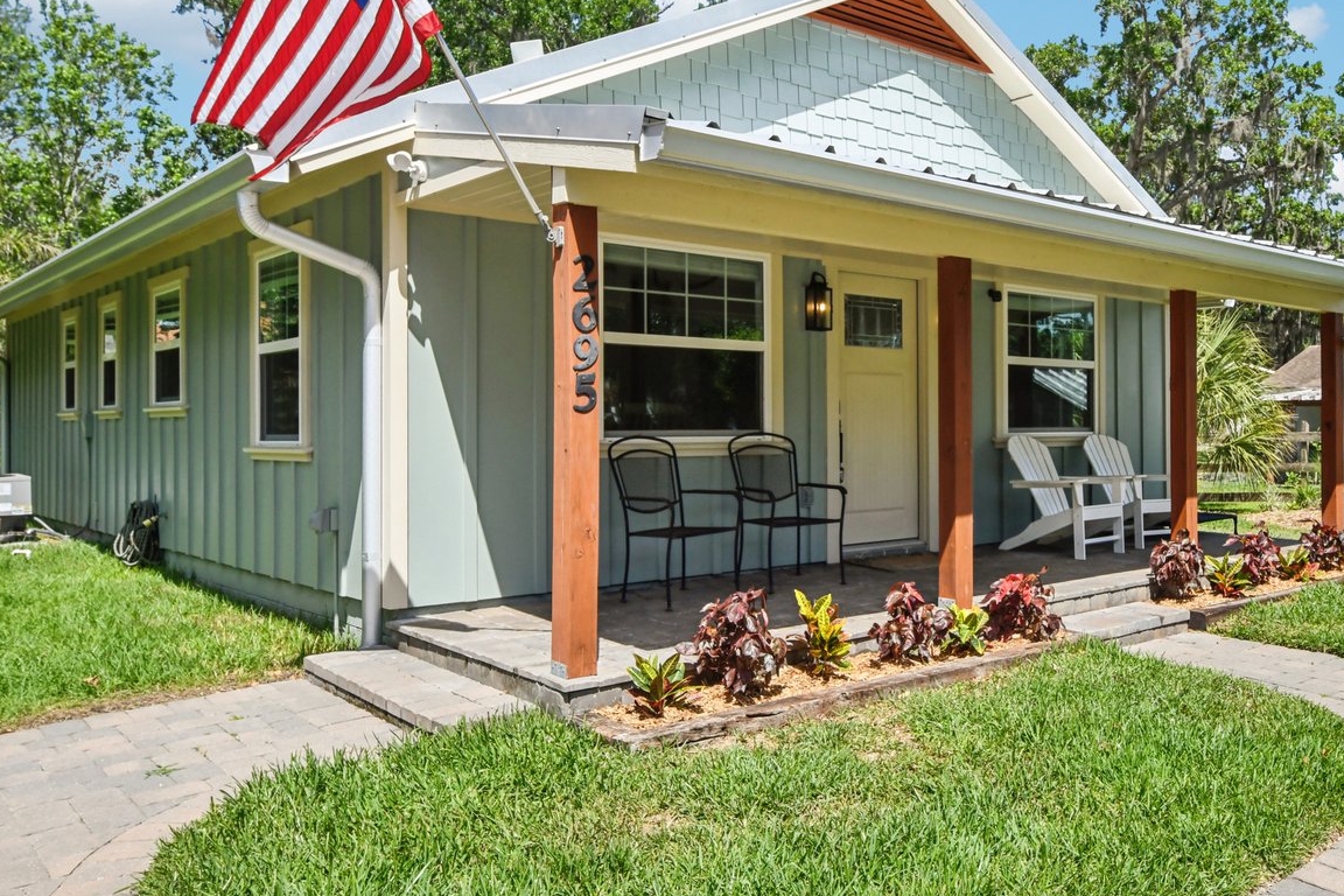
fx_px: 1195
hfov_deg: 56.8
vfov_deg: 41.1
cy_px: 445
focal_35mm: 32
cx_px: 944
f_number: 8
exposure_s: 1/500
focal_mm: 18
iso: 400
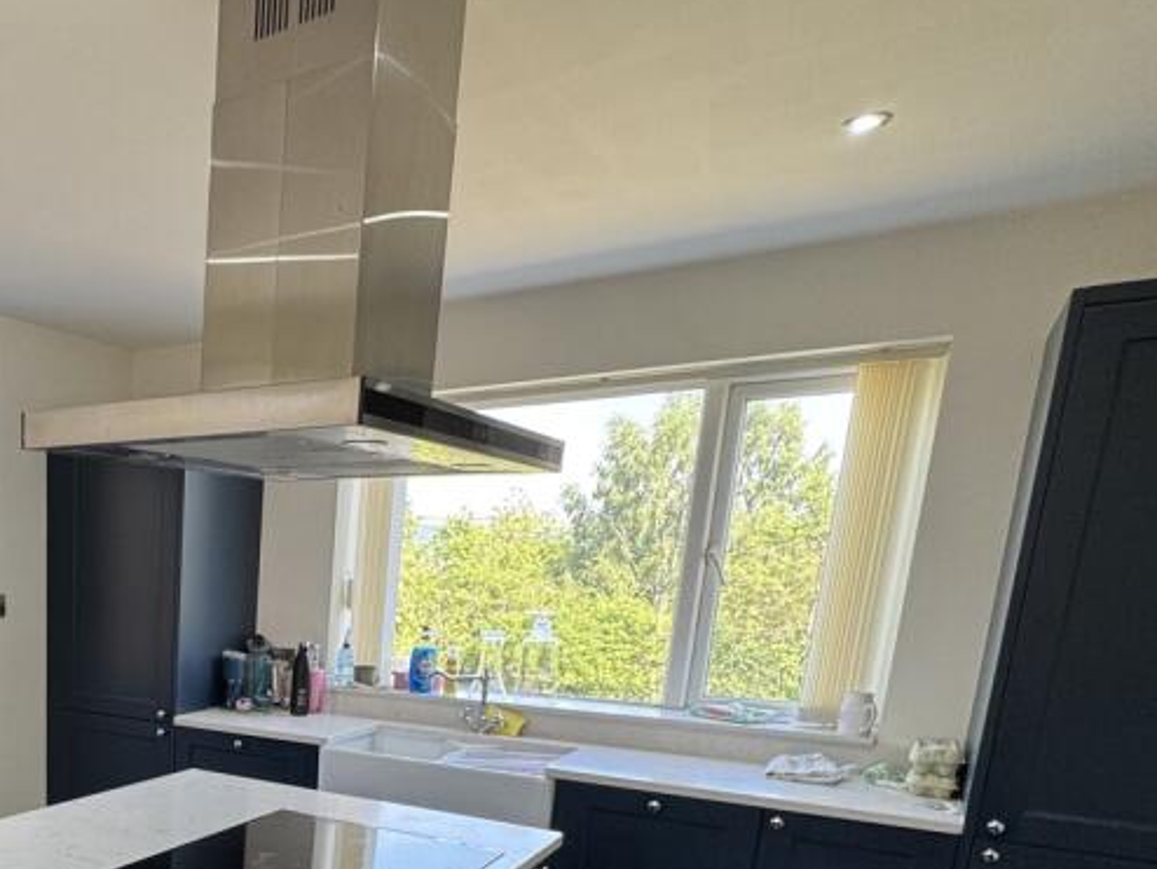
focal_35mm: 29
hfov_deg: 52.5
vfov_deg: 44.2
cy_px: 773
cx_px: 73
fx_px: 970
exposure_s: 1/100
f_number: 2.2
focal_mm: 2.22
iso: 80
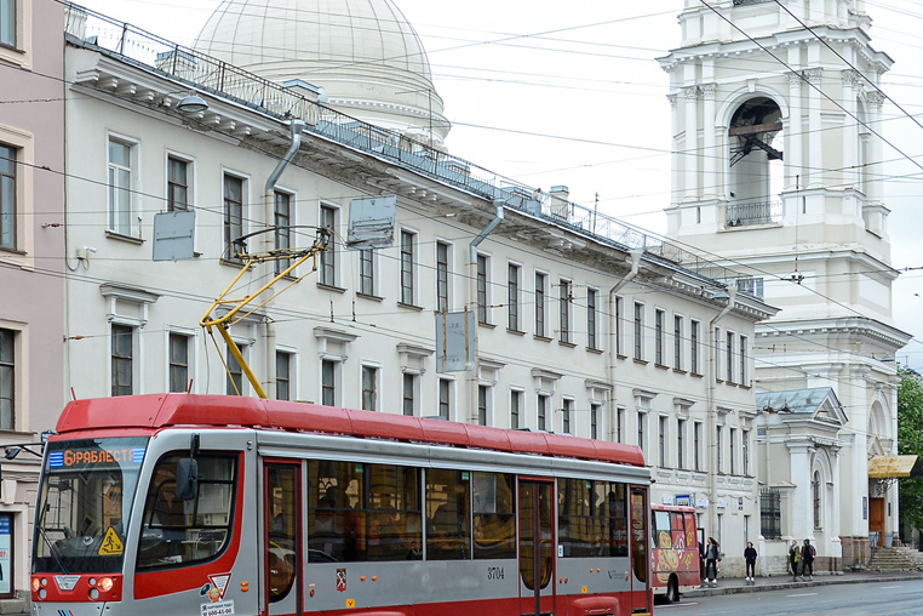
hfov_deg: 31.8
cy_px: 219
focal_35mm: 62
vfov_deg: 21.9
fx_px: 1589
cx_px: 222
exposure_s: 1/320
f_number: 5.6
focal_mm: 21
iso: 200
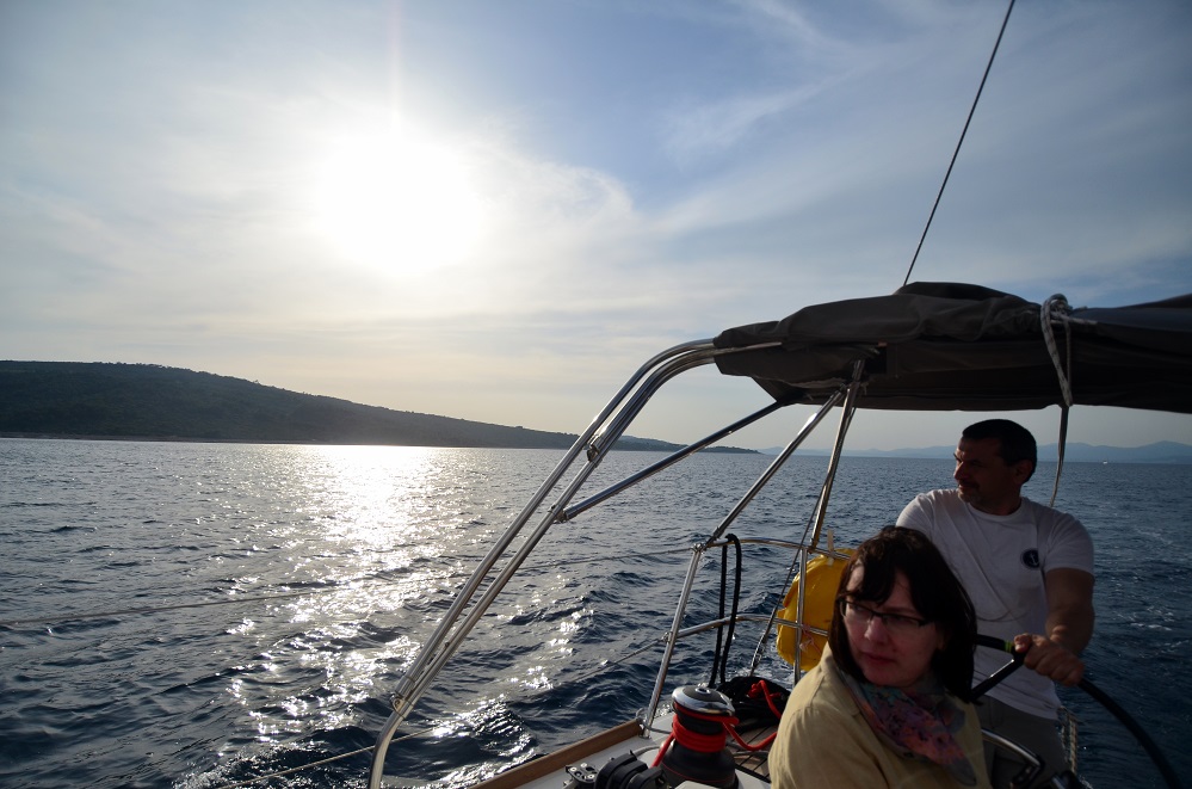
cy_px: 394
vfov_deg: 67.1
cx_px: 596
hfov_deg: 90.1
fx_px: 595
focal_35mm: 18
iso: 220
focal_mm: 12
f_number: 4
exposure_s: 1/8000
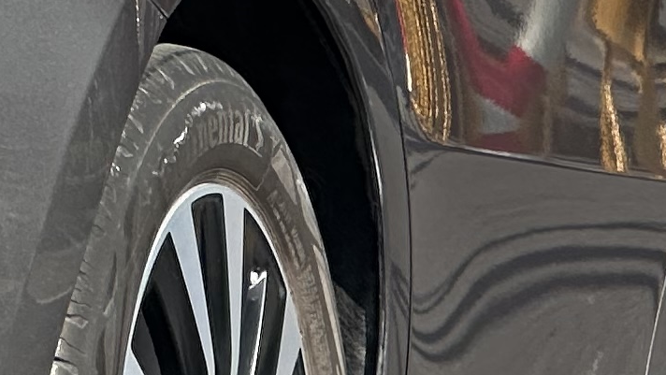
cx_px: -647
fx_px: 8391
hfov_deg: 4.5
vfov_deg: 2.6
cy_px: -209
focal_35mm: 475
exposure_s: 1/368
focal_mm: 9
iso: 32
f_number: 2.8
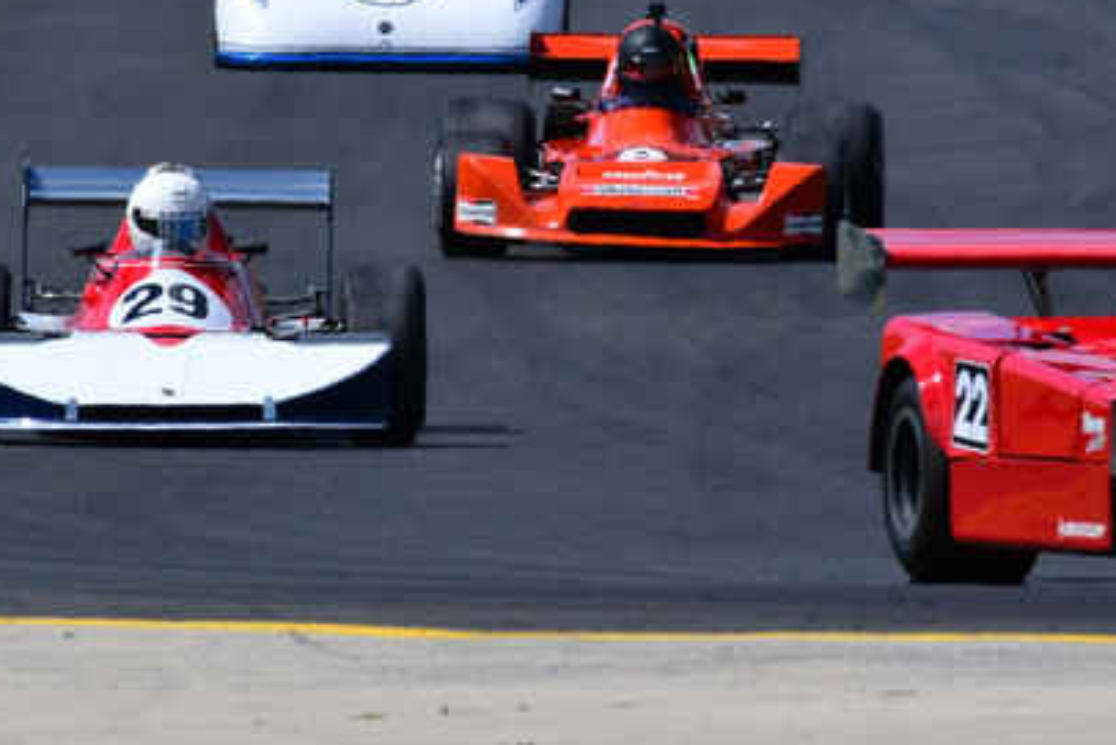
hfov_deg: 1.4
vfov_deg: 0.9
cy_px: 104
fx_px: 45863
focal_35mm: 1479
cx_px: 492
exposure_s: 1/640
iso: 320
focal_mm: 500
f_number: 13
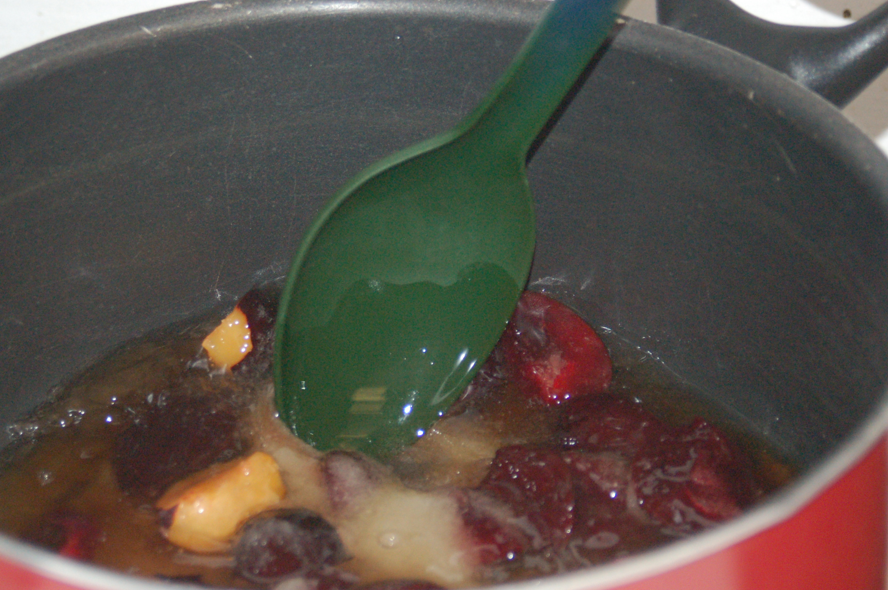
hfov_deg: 15.8
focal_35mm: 130
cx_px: 391
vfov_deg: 10.5
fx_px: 3203
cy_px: 298
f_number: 5.3
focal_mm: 70
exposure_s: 1/60
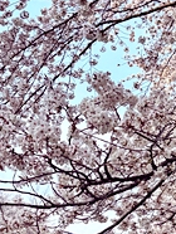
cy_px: 169
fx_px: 582
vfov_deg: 22.6
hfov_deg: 16.4
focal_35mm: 86
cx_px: 215
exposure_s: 1/2604
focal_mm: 6.76
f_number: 1.78
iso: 80
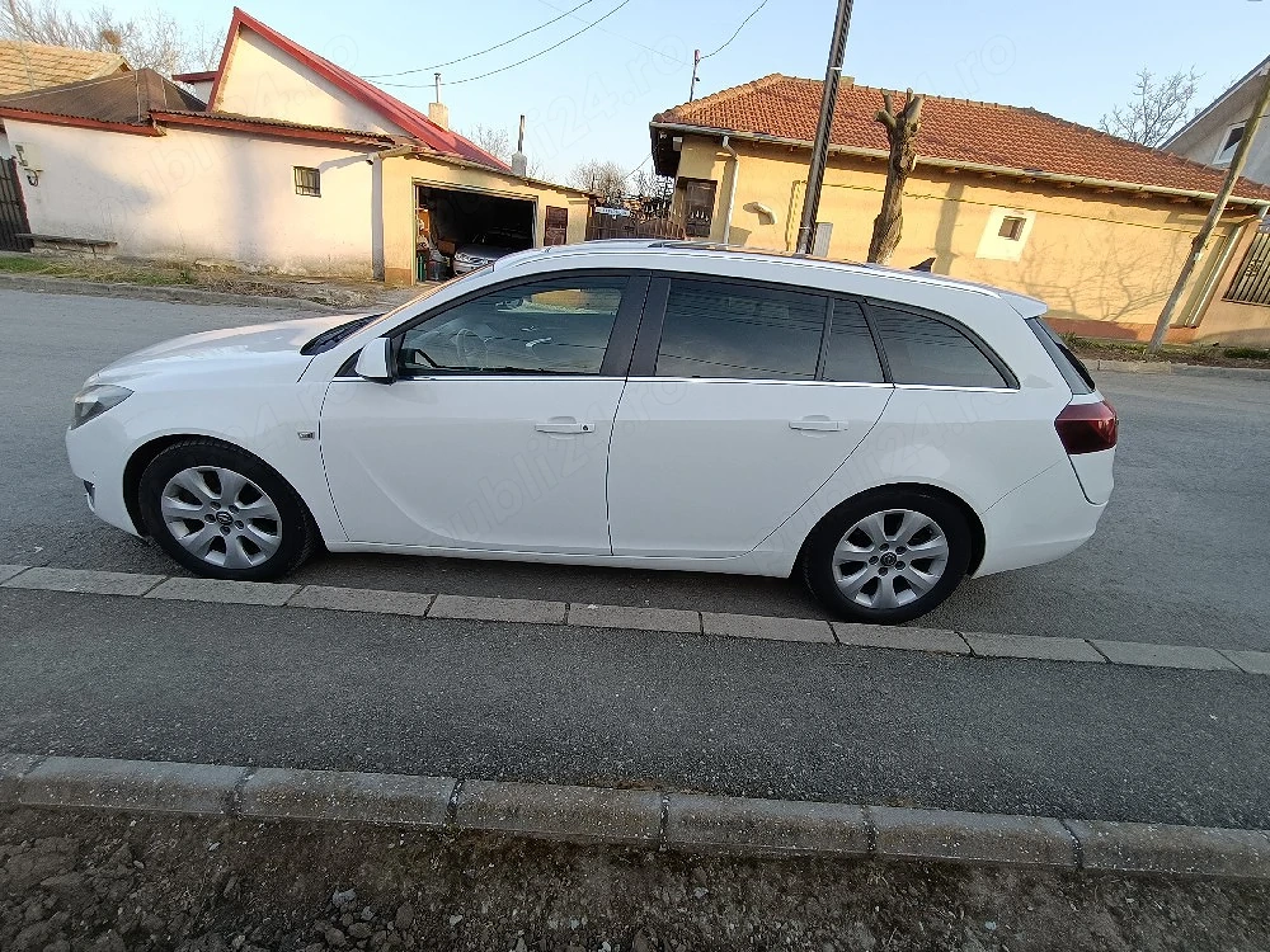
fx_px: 587
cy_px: 476
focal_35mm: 16
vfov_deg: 78.1
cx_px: 635
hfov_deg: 94.5
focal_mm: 1.68
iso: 64
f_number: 2.2
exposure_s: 1/179
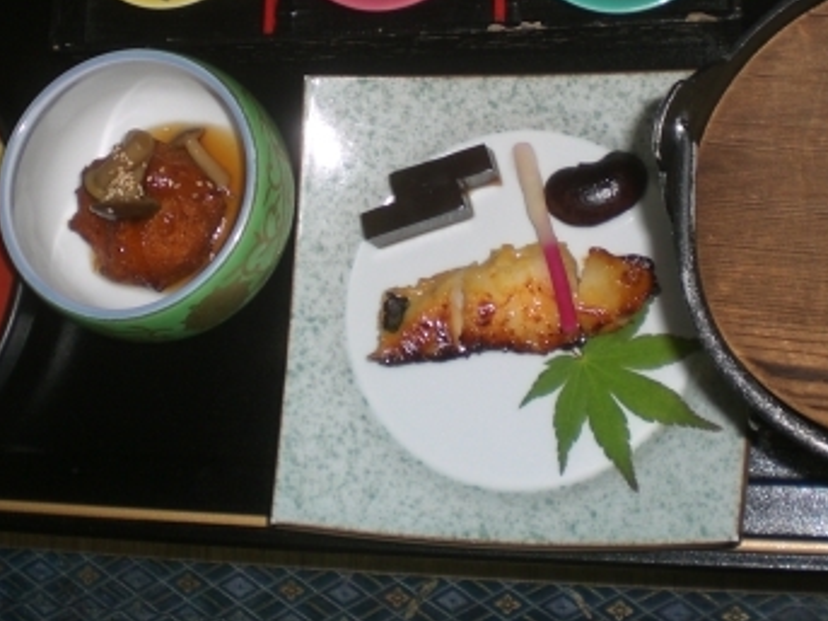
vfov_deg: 20.2
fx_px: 1698
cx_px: 430
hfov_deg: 27.4
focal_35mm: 71
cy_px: 46
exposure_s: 1/60
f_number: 3.1
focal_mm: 6.3
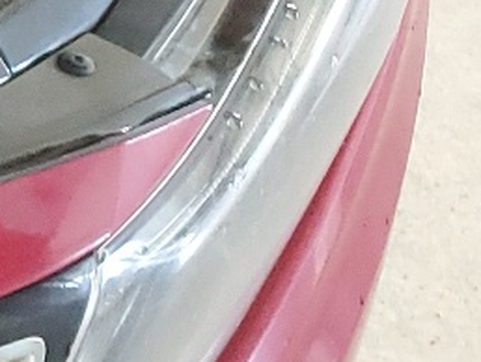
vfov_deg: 9.2
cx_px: -915
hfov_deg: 9.7
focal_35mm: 161
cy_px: 35
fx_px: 2239
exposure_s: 1/60.2
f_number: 1.5
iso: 360
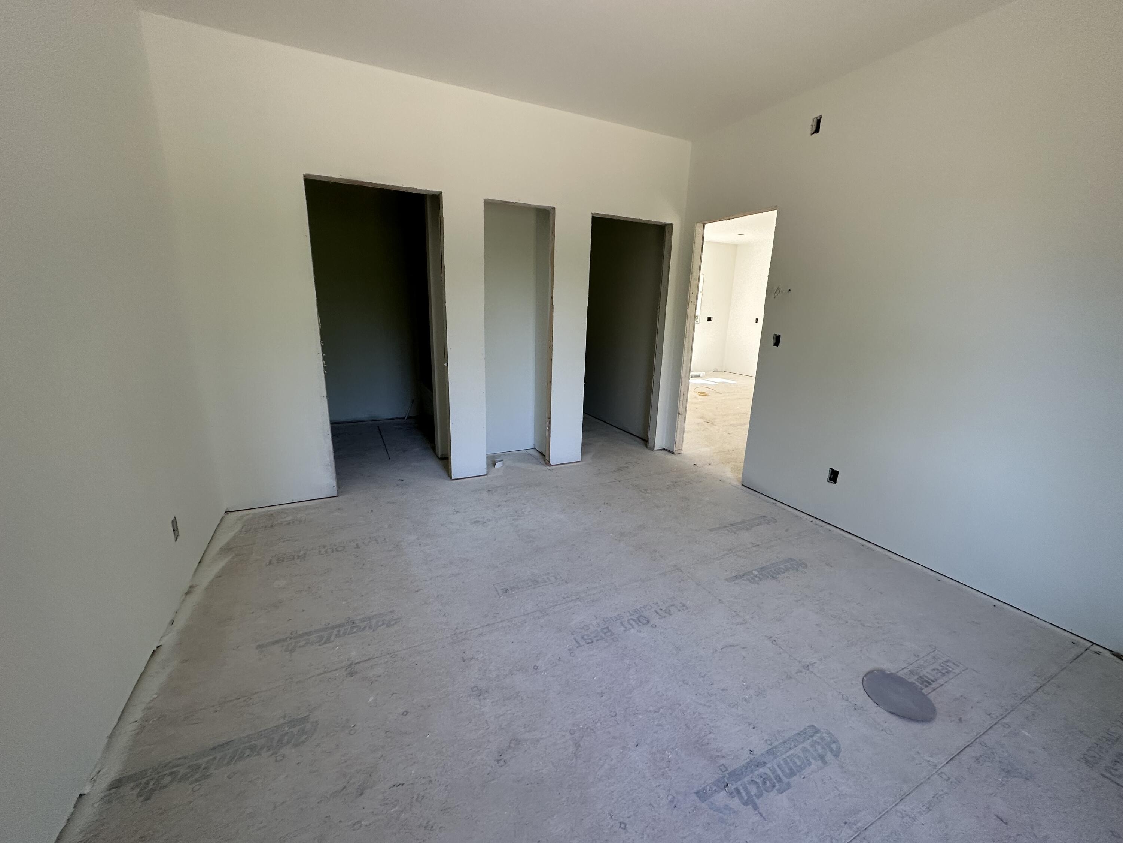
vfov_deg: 85.7
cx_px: 562
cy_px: 422
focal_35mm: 14
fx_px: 454
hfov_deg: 102.1
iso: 125
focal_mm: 2.22
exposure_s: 1/99
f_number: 2.2
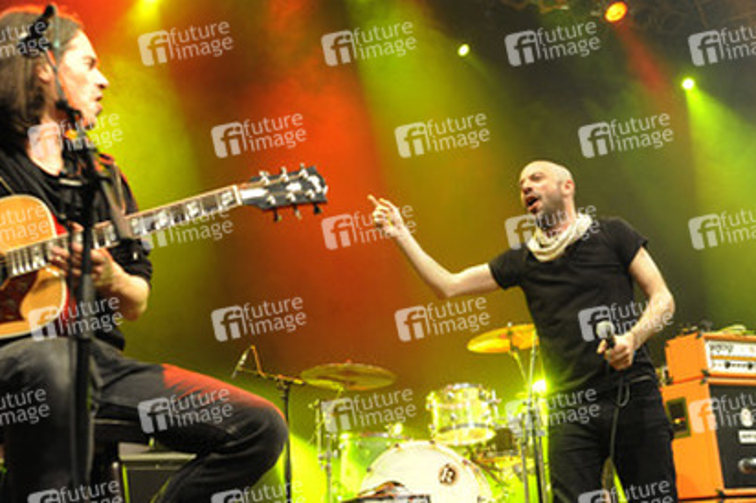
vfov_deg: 29.2
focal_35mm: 46
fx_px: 965
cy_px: 274
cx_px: 394
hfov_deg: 42.8
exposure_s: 1/100
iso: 4000
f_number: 4
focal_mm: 42
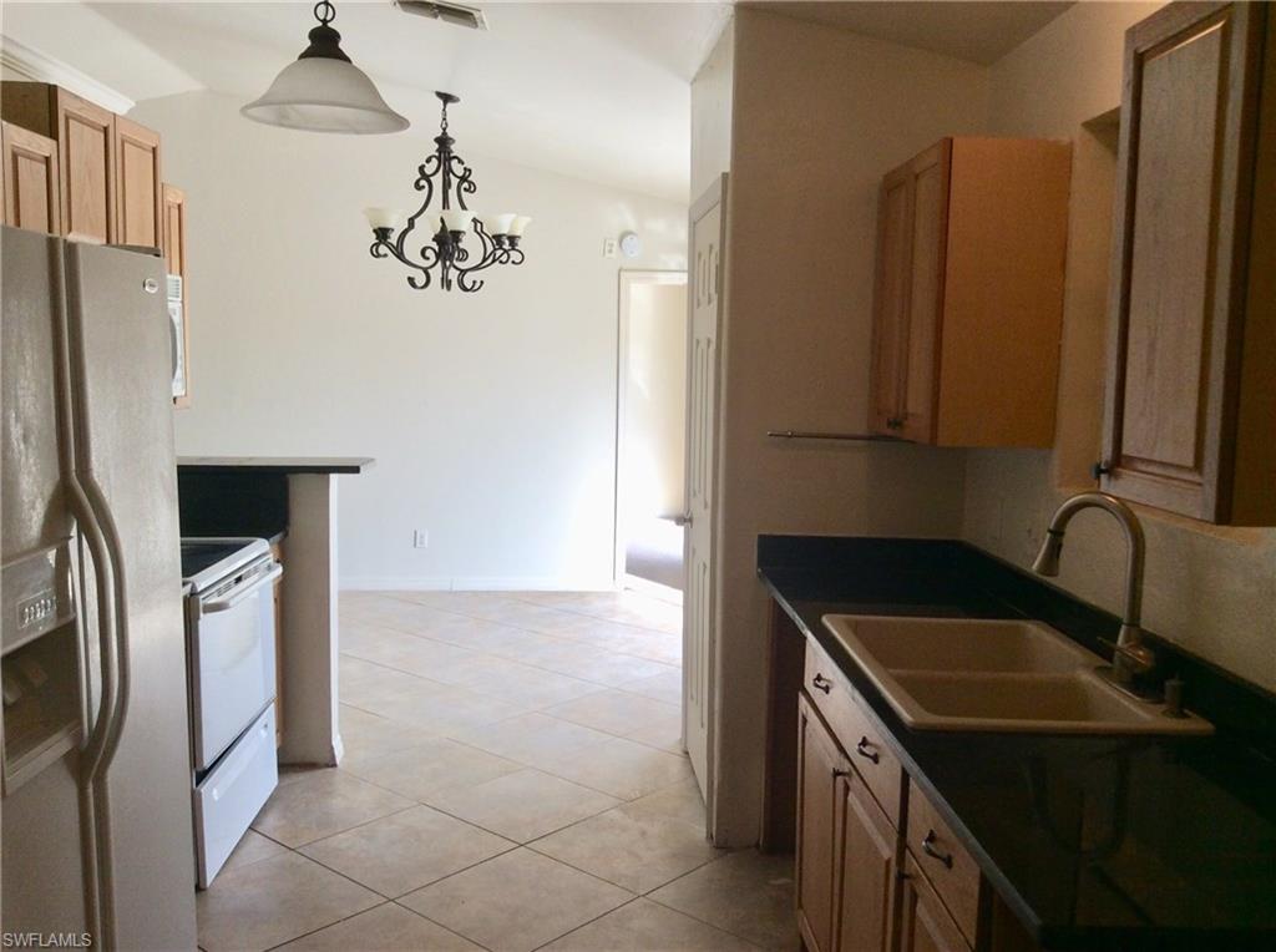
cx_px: 638
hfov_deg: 56.9
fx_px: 1177
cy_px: 476
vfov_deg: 44.0
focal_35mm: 32
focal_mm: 3.3
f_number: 2.4
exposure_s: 1/126
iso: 32
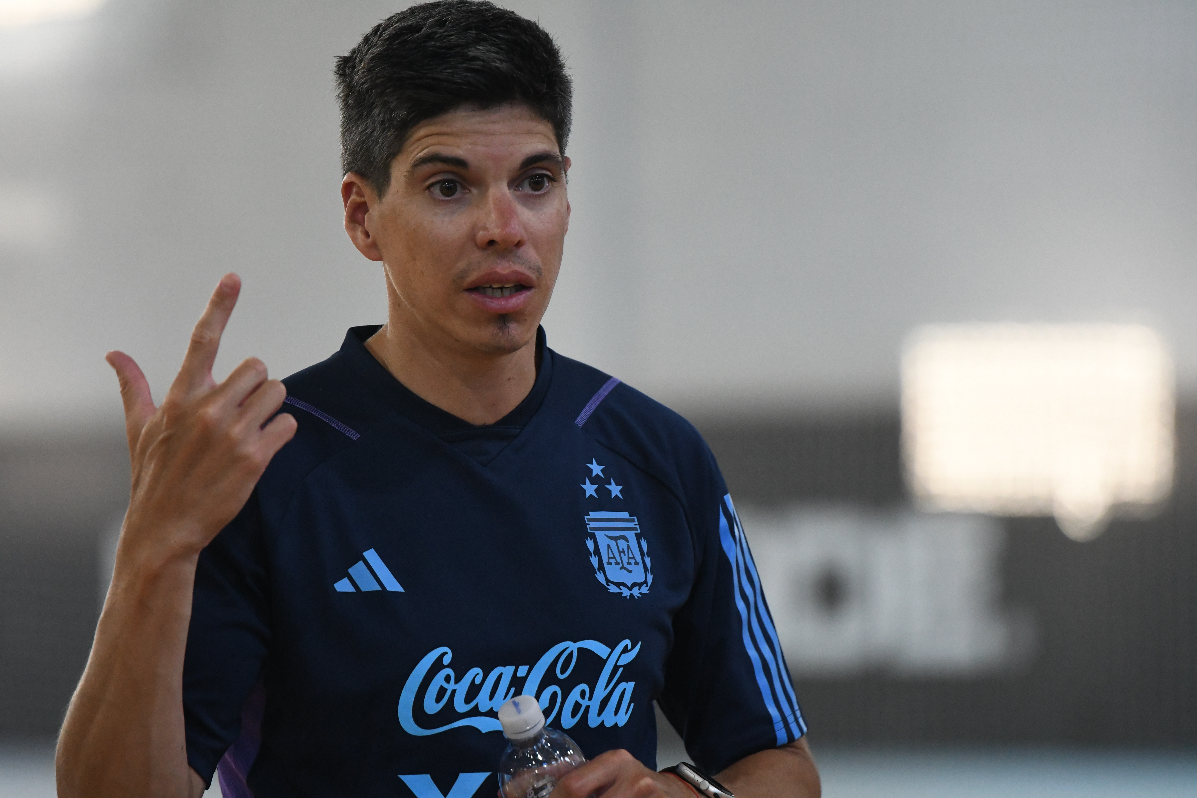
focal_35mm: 300
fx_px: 9974
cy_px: 399
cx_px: 598
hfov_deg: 6.9
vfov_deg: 4.6
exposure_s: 1/1000
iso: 4000
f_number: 2.8
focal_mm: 200
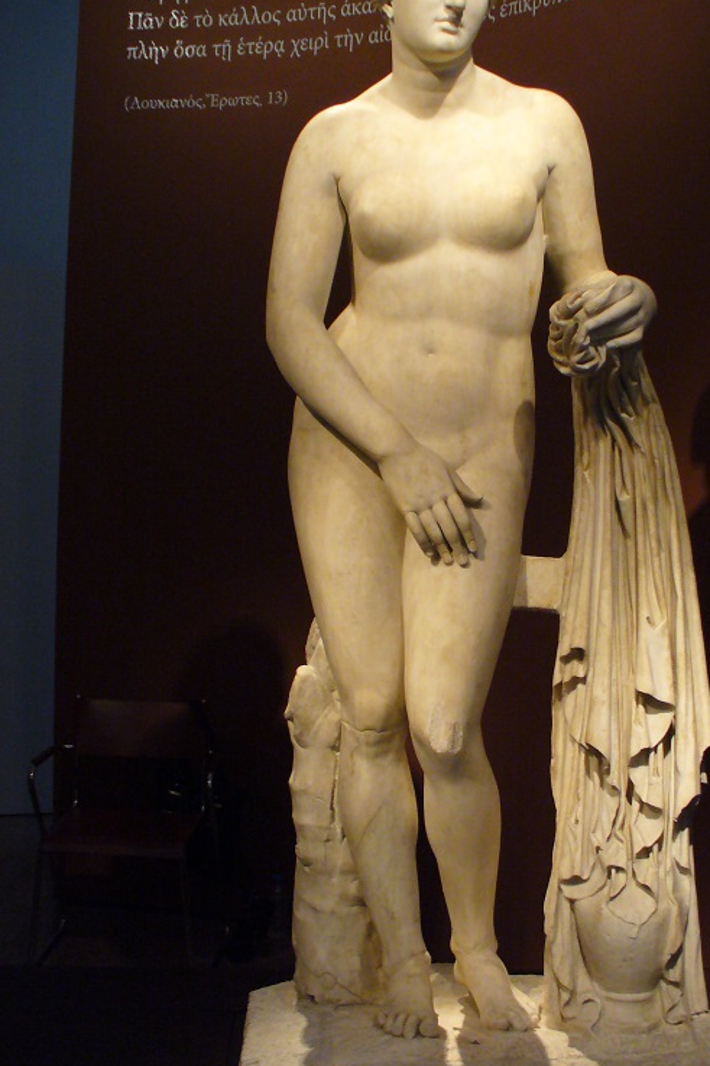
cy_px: 522
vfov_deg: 41.9
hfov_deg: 28.5
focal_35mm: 47
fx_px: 1391
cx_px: 471
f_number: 2.8
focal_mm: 6.1
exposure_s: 1/20
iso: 200
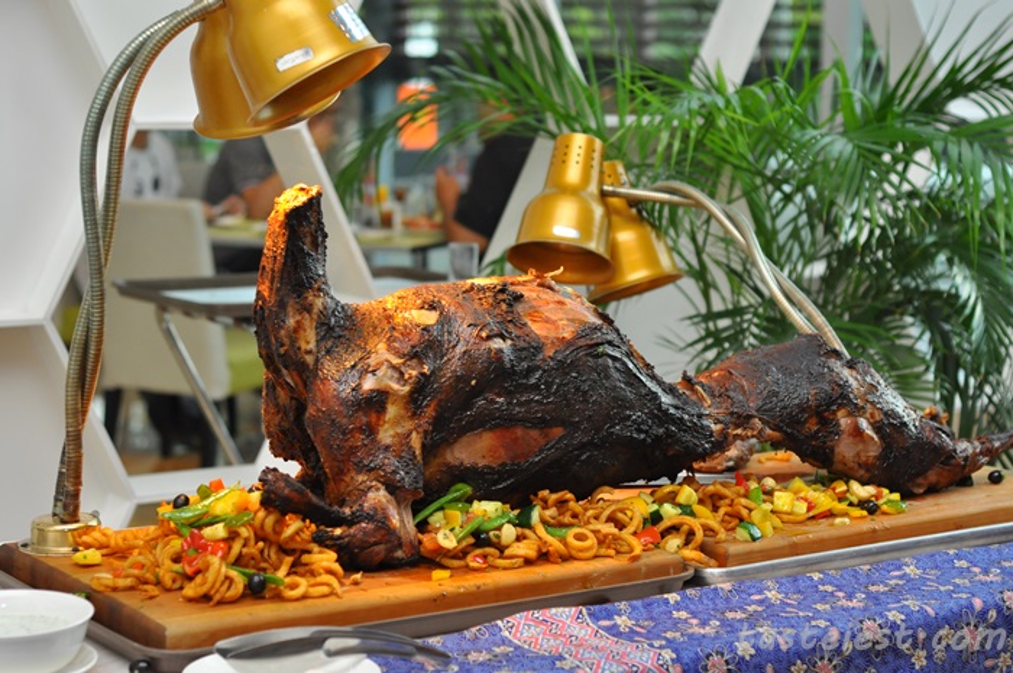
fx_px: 2108
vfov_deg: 18.1
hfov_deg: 27.0
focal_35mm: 75
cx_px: 506
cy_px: 336
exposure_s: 1/200
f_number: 3.2
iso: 1000
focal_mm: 50
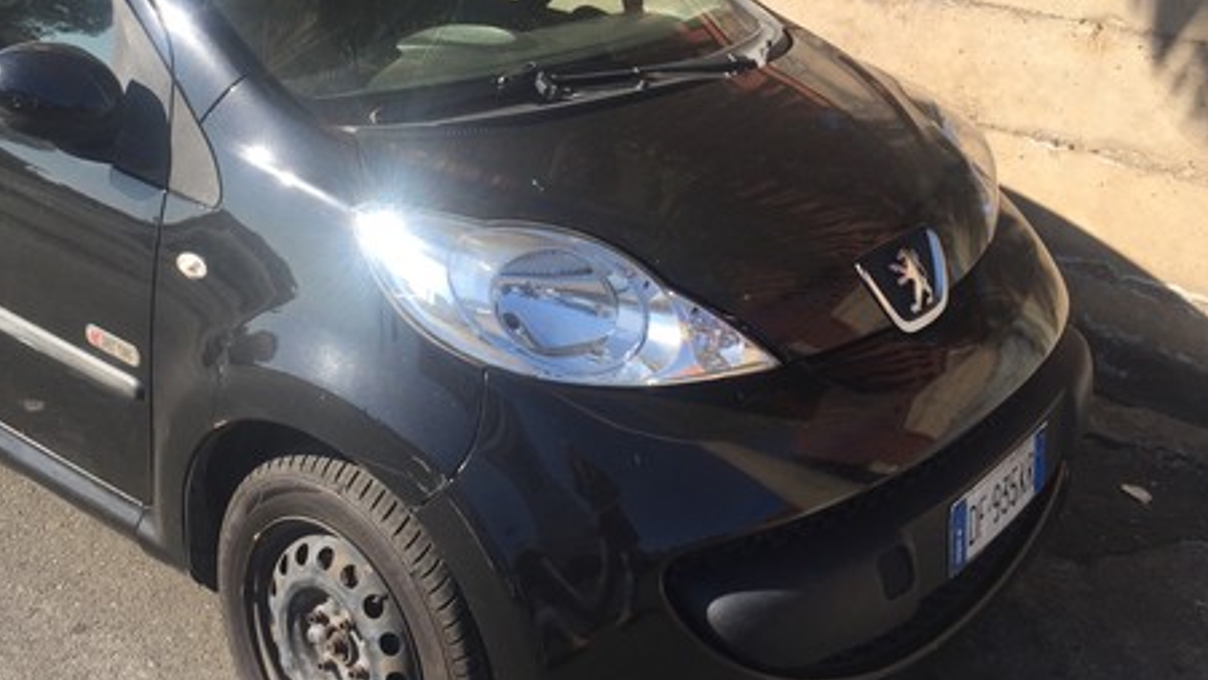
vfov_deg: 28.1
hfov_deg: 47.9
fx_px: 1346
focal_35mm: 42
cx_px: 455
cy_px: 195
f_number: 2.2
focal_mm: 4.15
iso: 32
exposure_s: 1/989
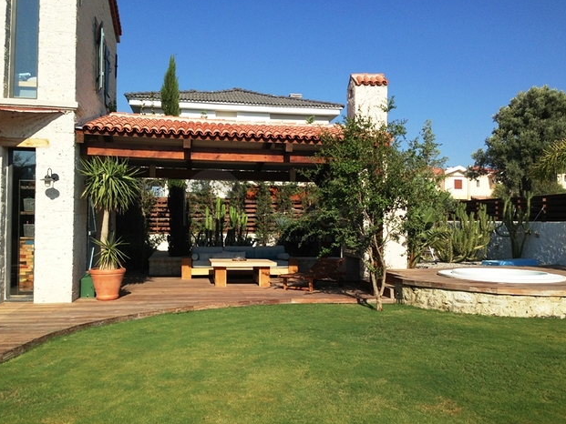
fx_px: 556
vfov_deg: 41.8
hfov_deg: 53.9
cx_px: 281
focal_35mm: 34
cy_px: 207
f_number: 2.4
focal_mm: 4.13
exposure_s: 1/2088
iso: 50
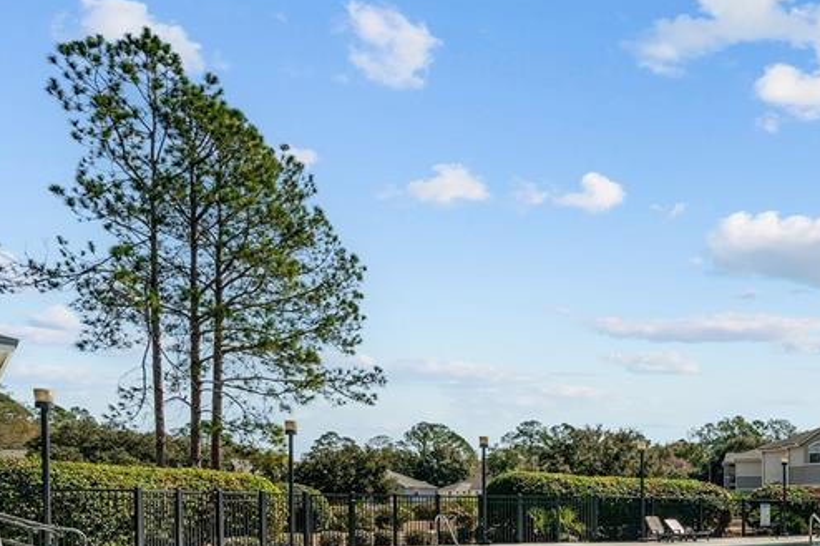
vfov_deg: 42.7
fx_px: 660
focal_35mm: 29
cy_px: 445
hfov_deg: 53.1
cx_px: 782
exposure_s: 1/1000
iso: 400
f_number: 7.1
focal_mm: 14
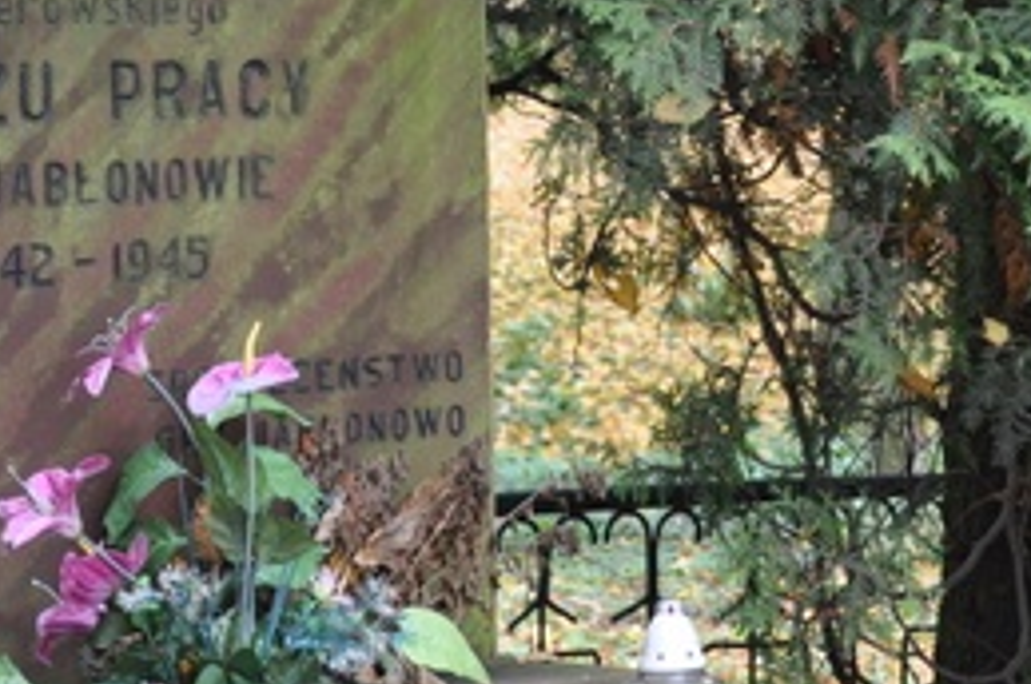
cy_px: 131
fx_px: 5034
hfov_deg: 11.6
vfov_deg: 7.8
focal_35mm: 176
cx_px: 975
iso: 400
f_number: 4.5
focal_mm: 38
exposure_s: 1/80
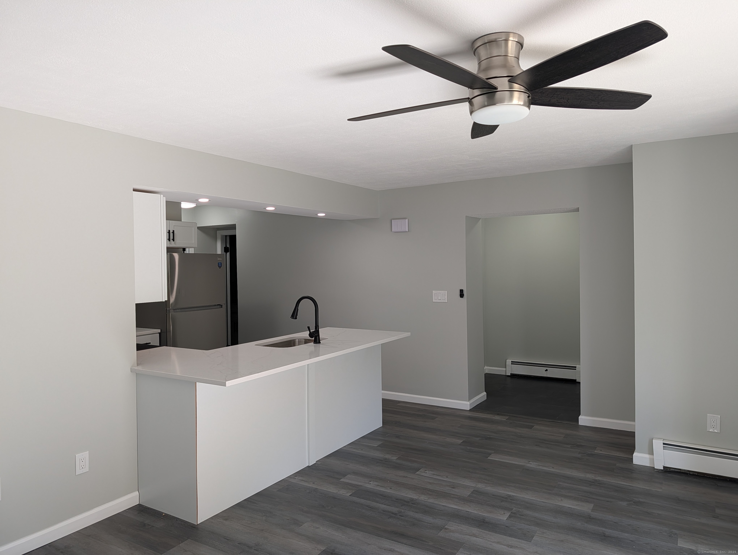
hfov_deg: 71.5
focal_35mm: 24
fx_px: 512
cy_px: 278
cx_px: 369
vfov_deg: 56.9
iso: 72
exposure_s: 1/120
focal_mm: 6.9
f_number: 1.68
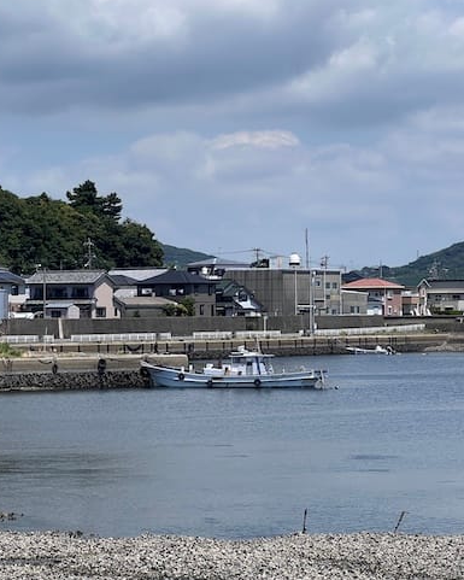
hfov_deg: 12.3
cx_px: 157
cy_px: 223
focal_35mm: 125
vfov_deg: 15.4
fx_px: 2145
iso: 32
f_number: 2.8
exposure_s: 1/1193
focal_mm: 9
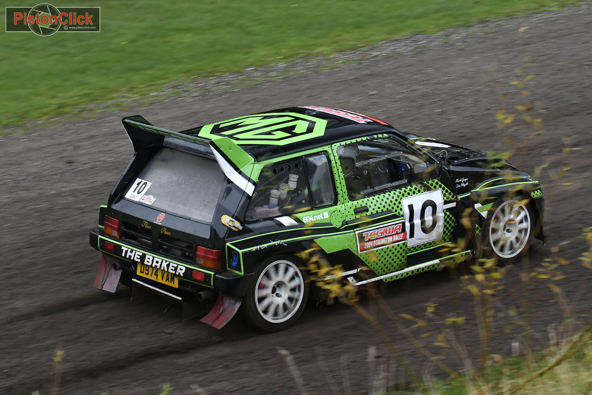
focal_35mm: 105
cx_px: 296
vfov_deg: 13.0
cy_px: 198
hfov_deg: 19.5
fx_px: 1727
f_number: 4
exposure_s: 1/200
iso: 800
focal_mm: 70
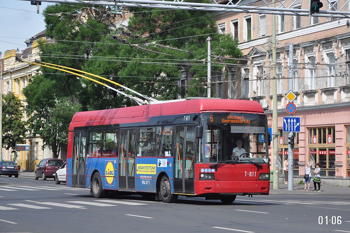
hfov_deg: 19.5
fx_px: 1020
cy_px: 116
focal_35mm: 105
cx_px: 175
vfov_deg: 13.0
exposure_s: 1/1000
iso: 400
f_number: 5.3
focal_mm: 70
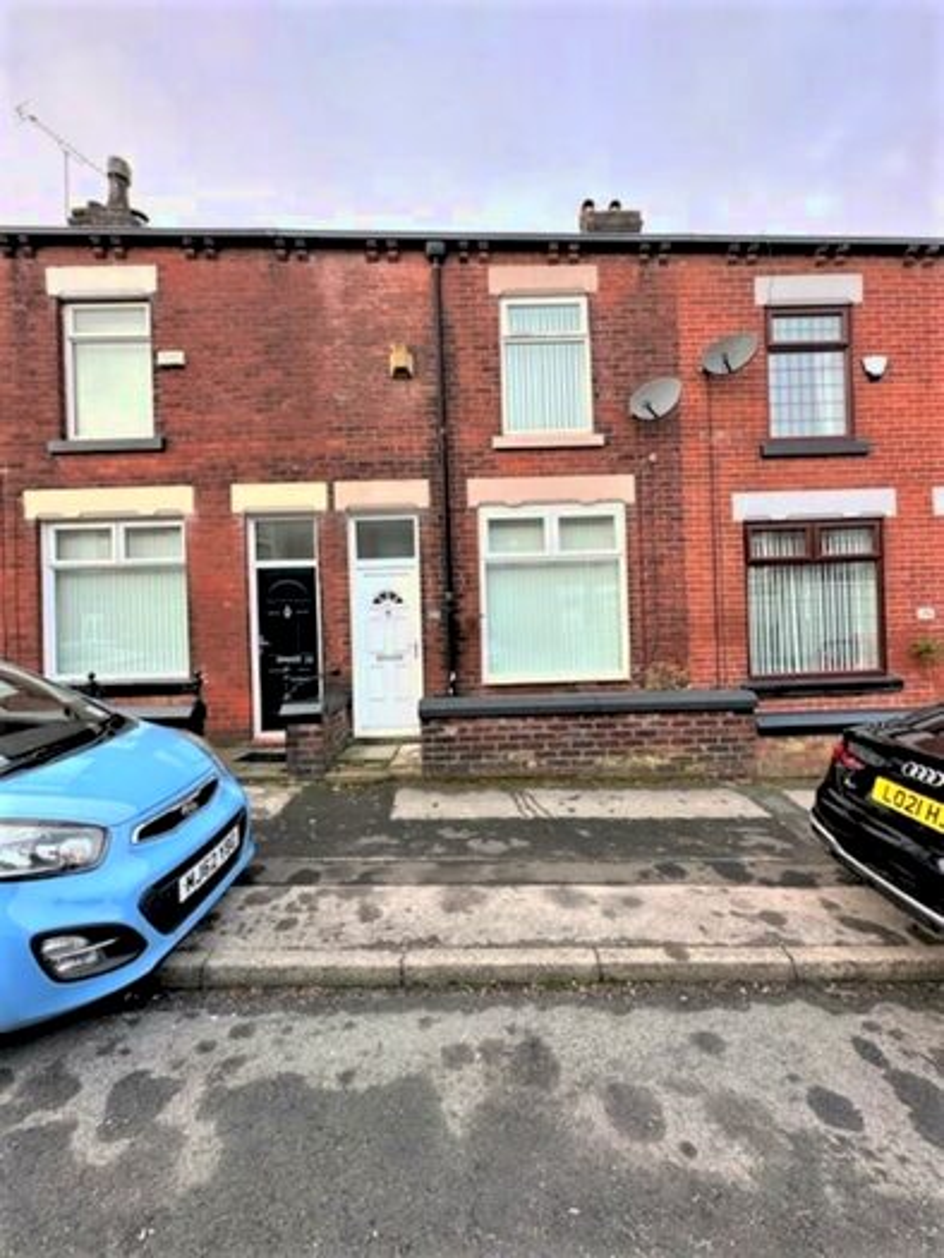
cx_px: 472
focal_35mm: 14
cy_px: 629
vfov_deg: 102.1
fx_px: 509
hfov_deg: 85.7
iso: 40
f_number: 2.2
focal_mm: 2.22
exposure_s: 1/184
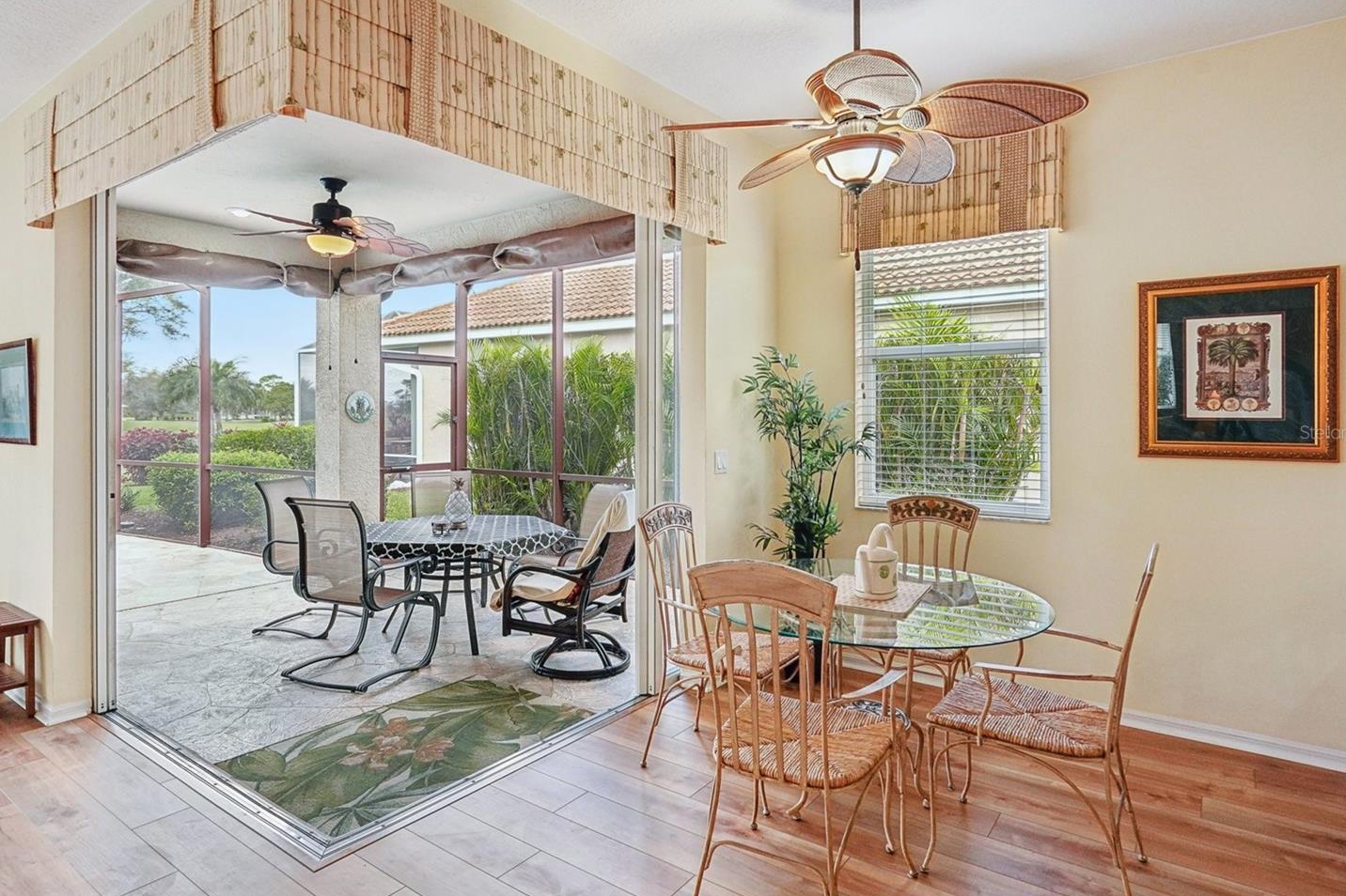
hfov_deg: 85.2
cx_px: 632
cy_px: 432
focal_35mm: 20
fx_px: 731
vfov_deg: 63.0
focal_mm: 17.5
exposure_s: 1/50
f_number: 8
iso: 400
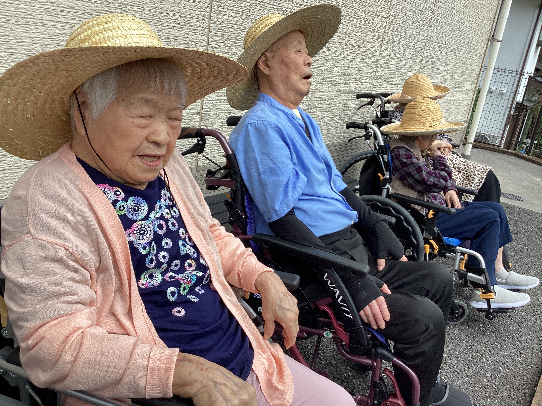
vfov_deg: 45.4
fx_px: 485
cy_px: 203
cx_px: 271
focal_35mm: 31
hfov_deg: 58.4
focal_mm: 3.3
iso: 25
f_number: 2.4
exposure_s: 1/762
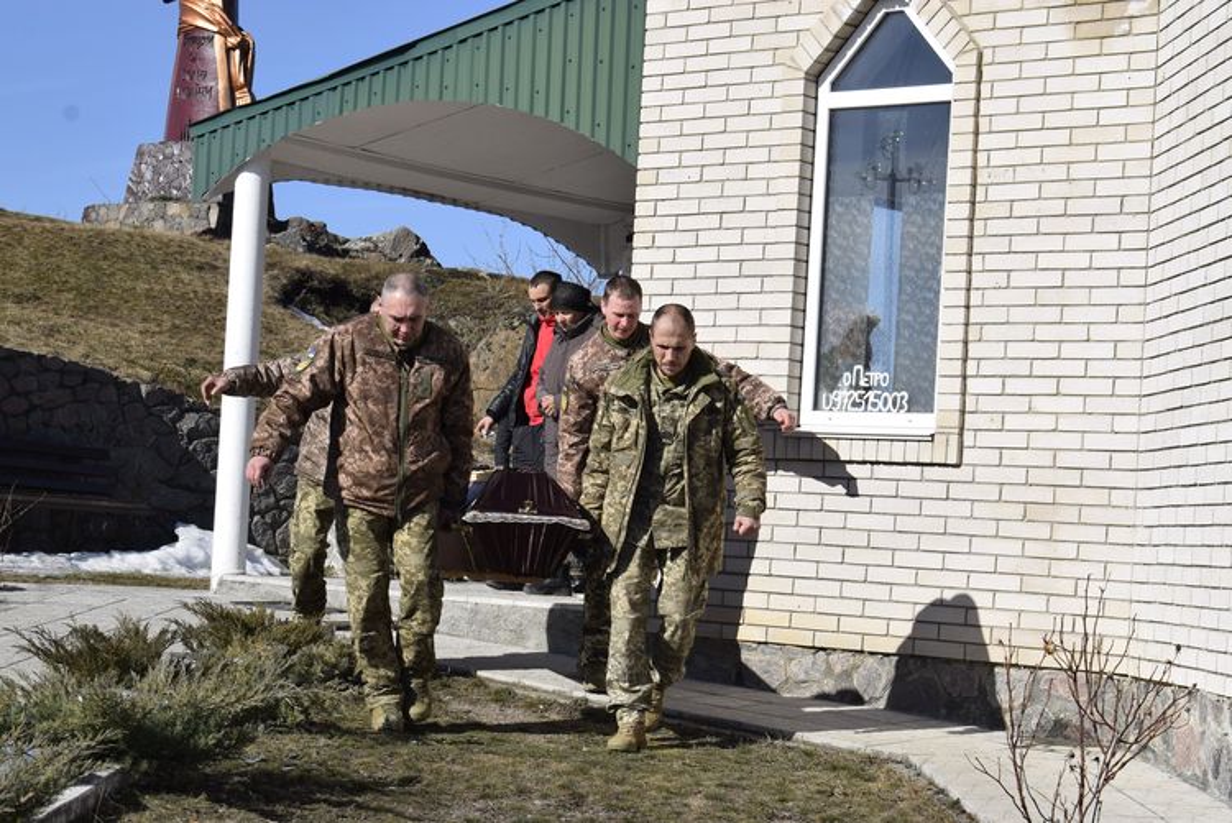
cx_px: 616
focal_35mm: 82
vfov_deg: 16.6
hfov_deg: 24.6
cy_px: 412
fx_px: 2825
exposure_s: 1/400
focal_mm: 55
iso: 200
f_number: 10
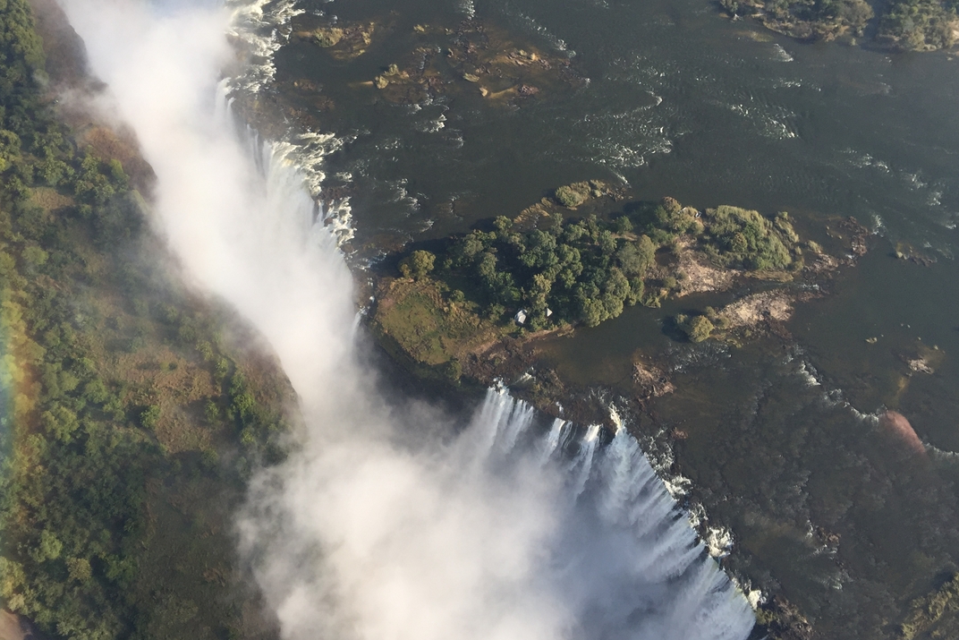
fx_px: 959
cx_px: 454
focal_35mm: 36
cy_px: 269
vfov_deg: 36.8
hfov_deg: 53.1
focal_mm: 4.15
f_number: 2.2
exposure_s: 1/1014
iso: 32
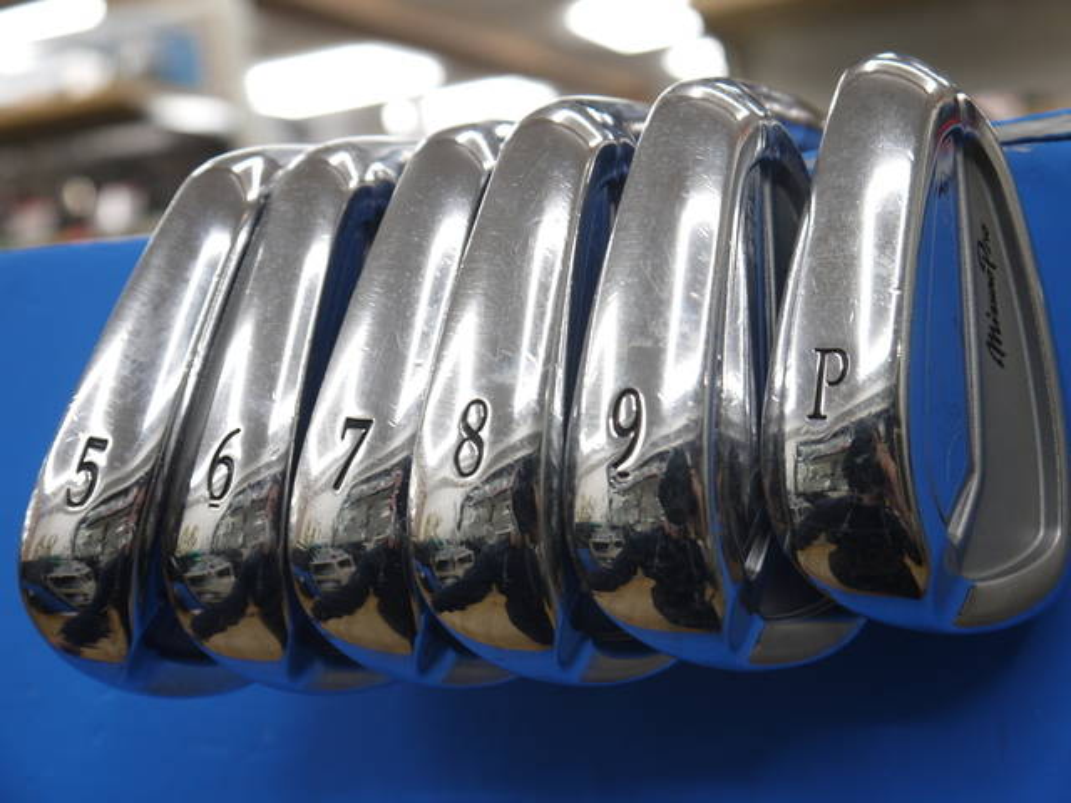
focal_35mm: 48
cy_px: 402
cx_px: 536
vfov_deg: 30.3
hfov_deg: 39.7
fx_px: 1485
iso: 200
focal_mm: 24
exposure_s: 1/60
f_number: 4.5
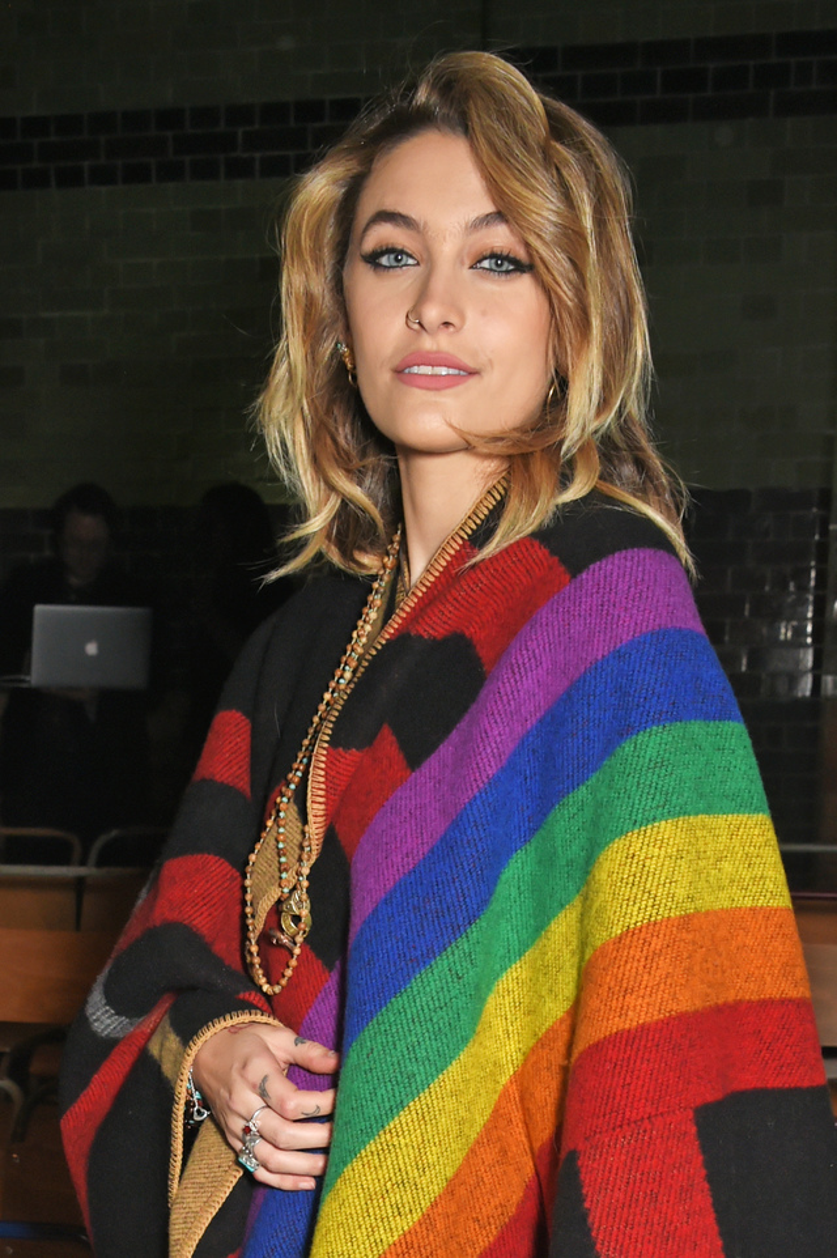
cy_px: 629
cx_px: 418
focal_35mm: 28
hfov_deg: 46.3
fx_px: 978
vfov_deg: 65.5
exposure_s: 1/30
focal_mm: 28
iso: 1000
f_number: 9
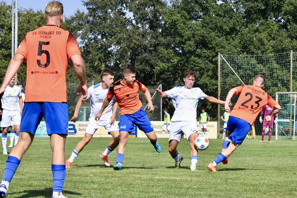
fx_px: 1361
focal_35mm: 165
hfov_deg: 12.5
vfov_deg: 8.3
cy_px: 99
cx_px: 148
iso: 5000
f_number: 20
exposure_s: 1/1600
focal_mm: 165
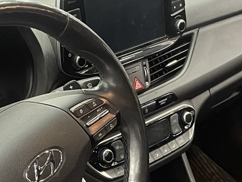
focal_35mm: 94
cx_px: 123
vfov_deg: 15.1
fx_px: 658
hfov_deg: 20.9
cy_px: 226
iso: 400
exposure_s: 1/33
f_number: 1.6
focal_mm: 4.2
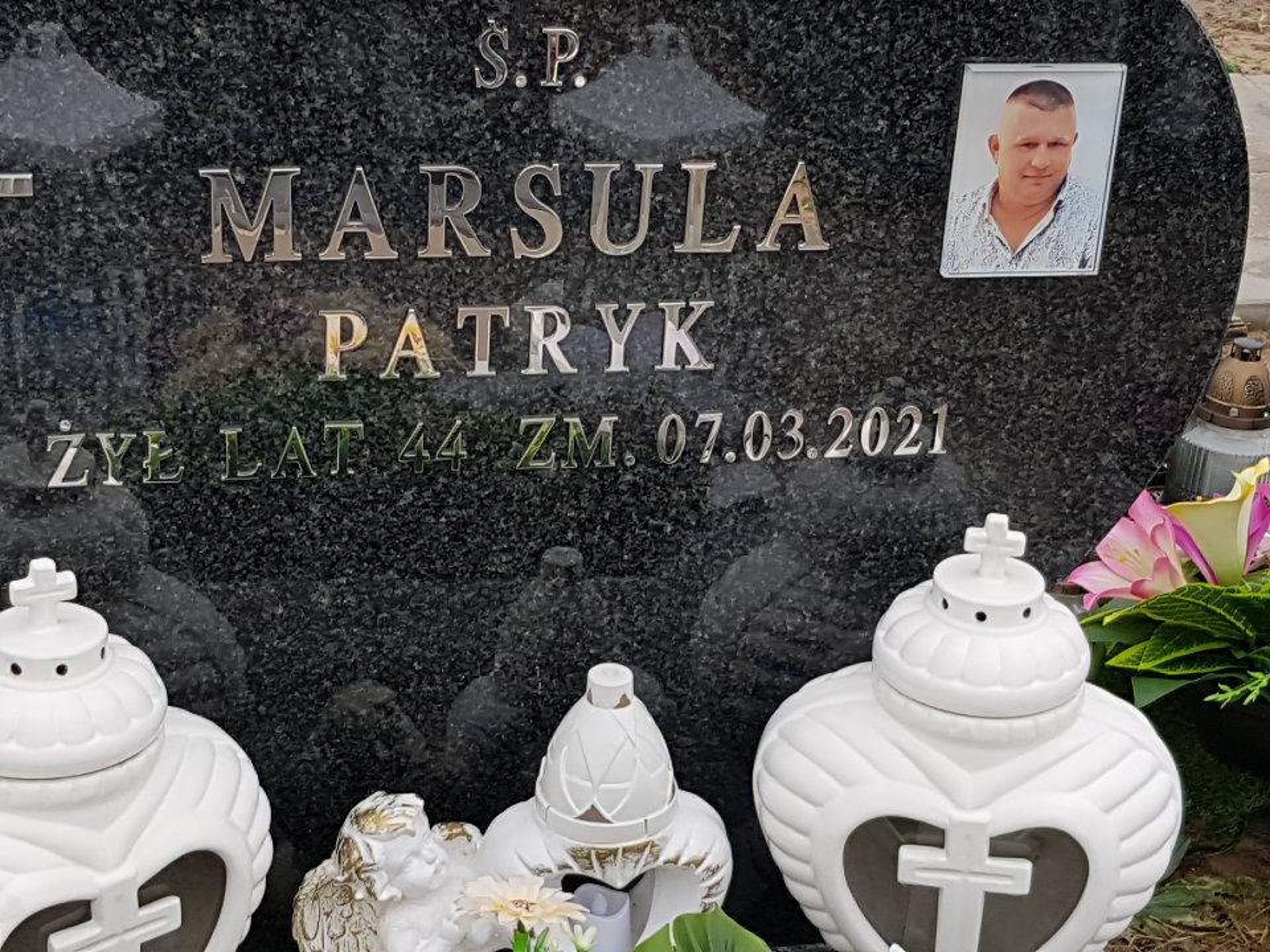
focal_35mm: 26
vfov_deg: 53.1
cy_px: 476
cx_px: 635
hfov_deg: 67.3
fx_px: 954
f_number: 1.7
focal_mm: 4.2
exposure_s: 1/298
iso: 40
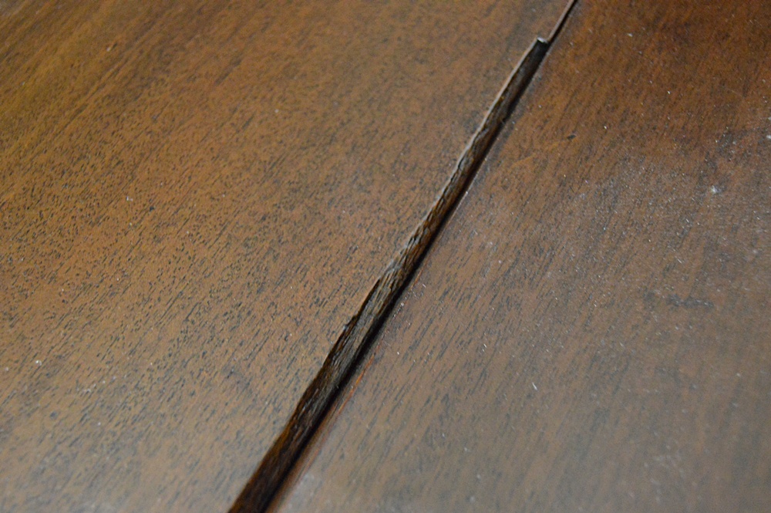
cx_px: 386
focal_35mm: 39
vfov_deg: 34.2
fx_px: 835
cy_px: 256
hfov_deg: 49.6
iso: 3200
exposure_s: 1/25
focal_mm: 26
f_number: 4
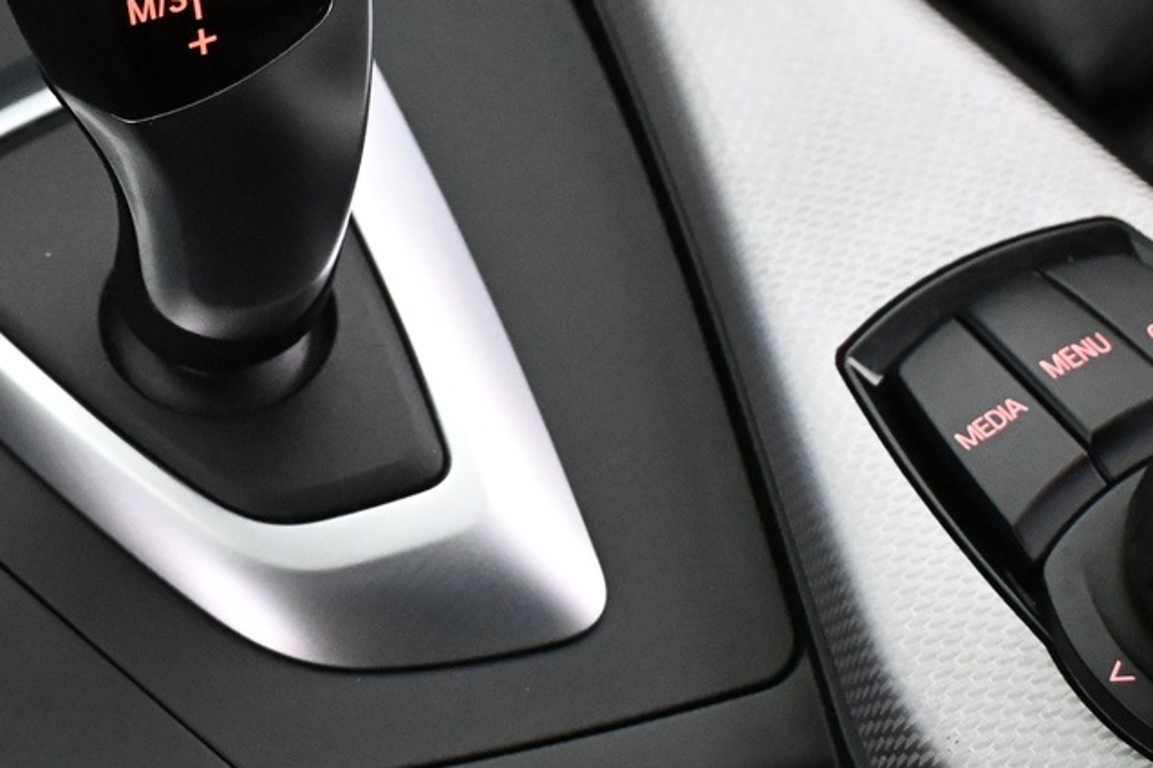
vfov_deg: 14.2
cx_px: 99
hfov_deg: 20.9
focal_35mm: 95
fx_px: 3050
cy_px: 78
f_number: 4.2
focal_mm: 25
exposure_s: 1/60
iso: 6400
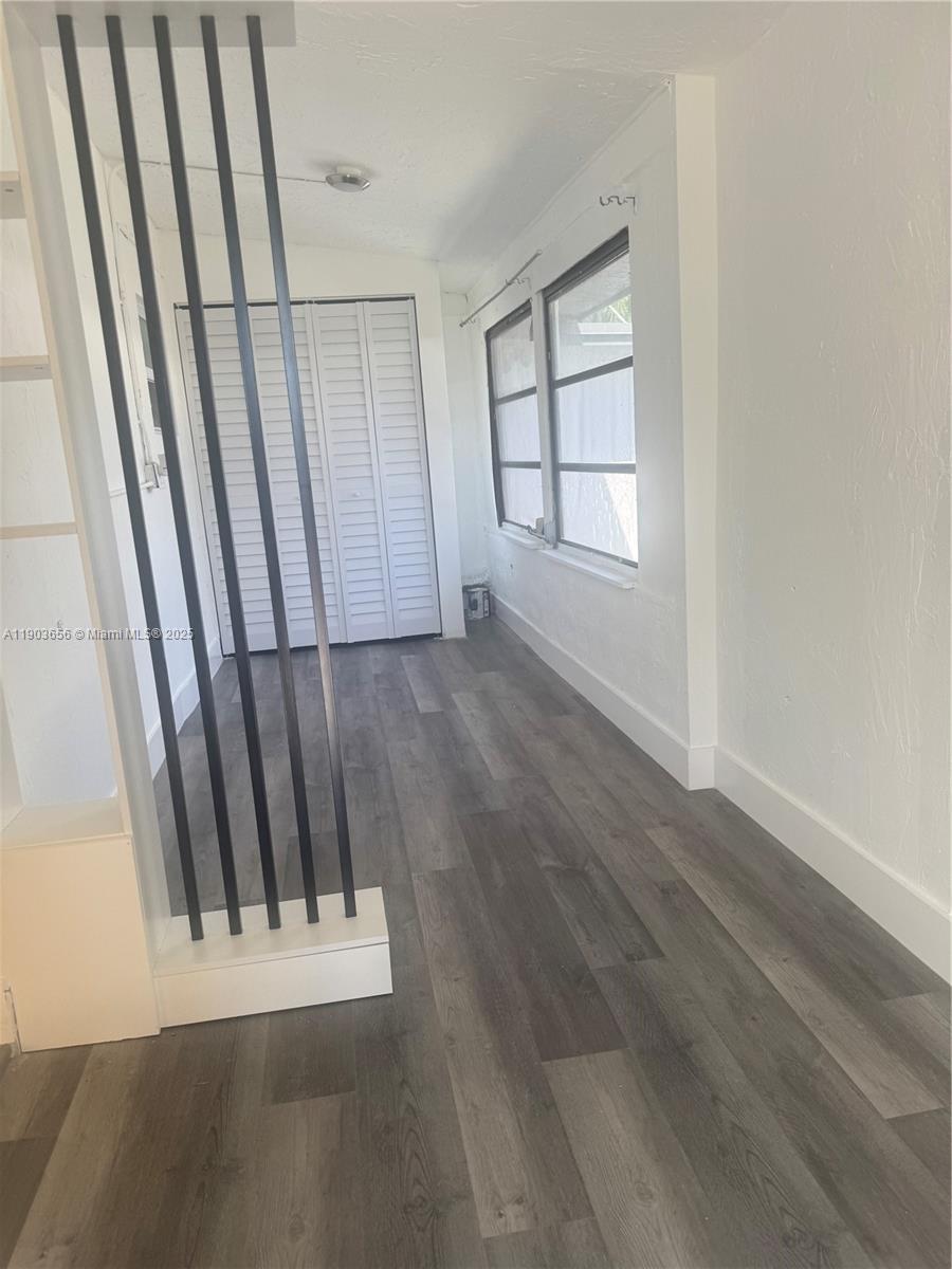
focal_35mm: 24
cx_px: 476
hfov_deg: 56.8
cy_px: 634
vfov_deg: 71.6
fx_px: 880
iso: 80
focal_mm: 6.76
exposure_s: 1/209
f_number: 1.78
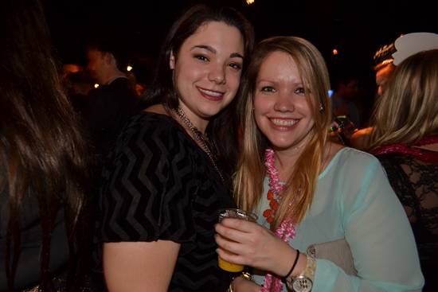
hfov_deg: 67.4
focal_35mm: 27
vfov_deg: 48.0
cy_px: 146
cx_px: 219
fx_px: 329
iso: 400
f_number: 3.5
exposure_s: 1/4
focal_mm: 18
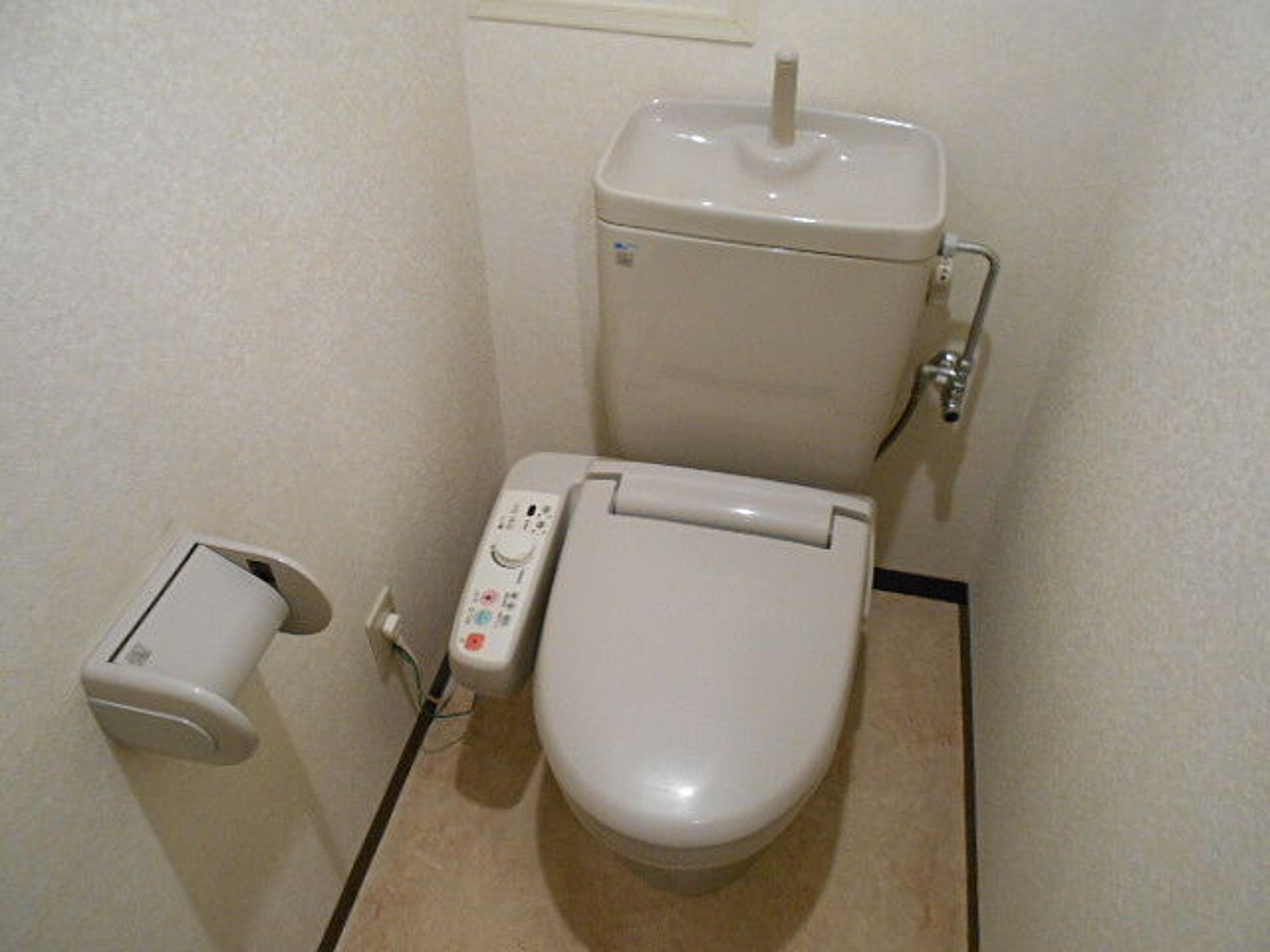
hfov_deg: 67.3
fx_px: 954
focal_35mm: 26
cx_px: 635
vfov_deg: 53.1
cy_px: 476
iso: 400
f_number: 3.2
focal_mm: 4.6
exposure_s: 1/30
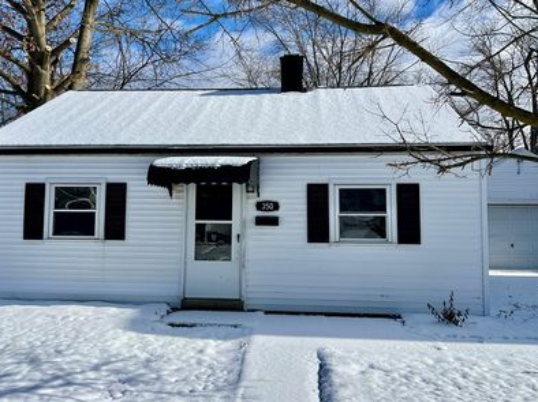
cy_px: 181
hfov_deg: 55.3
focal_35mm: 33
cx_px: 244
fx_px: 513
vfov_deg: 42.8
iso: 50
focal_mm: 5.7
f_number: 1.5
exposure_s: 1/8696
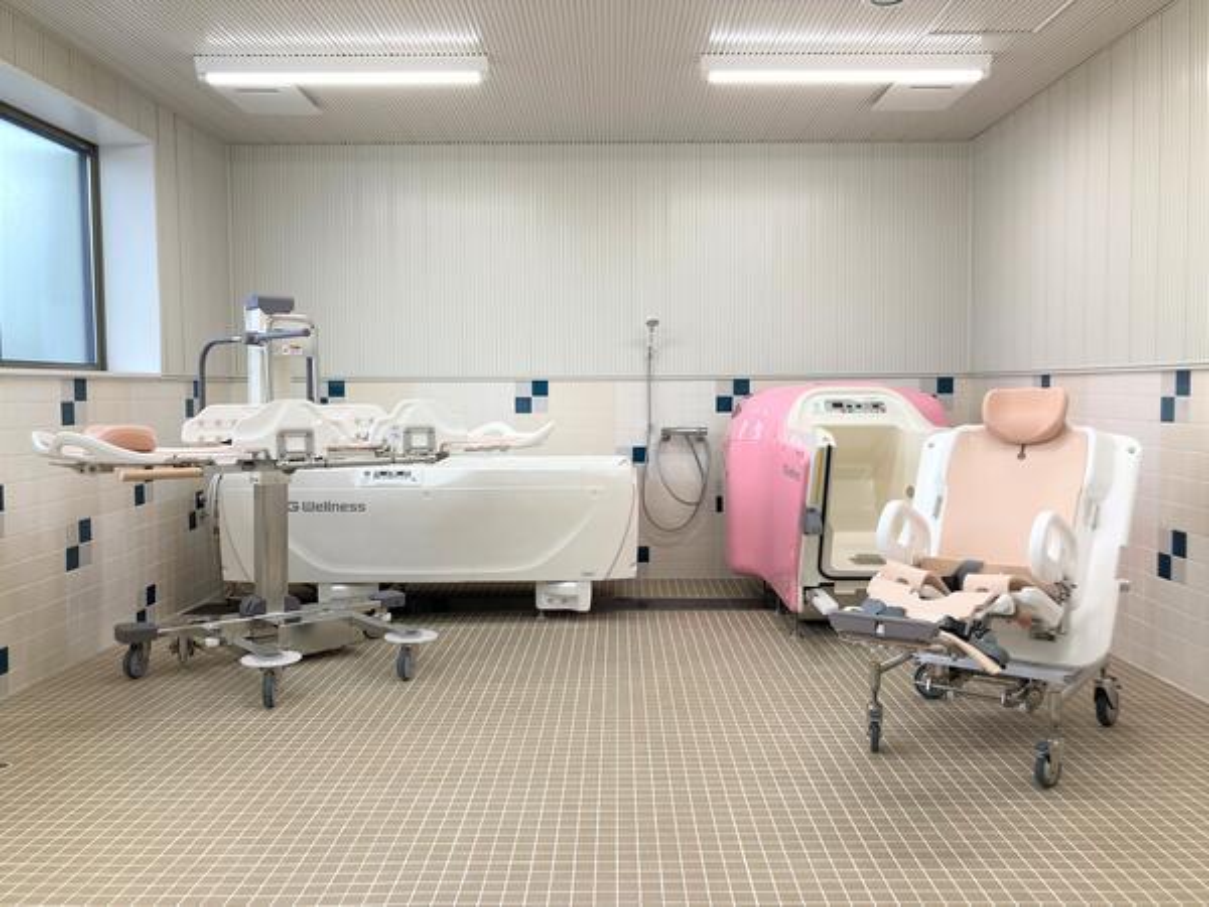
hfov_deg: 63.4
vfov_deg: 49.7
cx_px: 604
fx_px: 978
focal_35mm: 28
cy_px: 454
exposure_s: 1/100
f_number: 1.8
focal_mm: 3.99
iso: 20
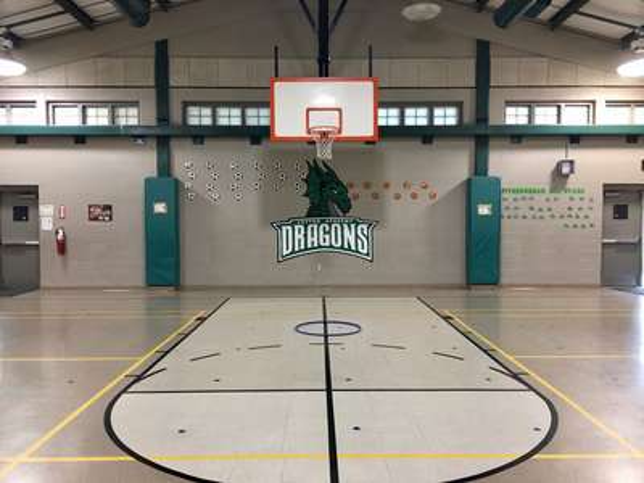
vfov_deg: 48.2
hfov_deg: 61.7
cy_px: 242
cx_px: 322
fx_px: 540
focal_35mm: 29
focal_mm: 4.15
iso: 50
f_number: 2.2
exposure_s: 1/15
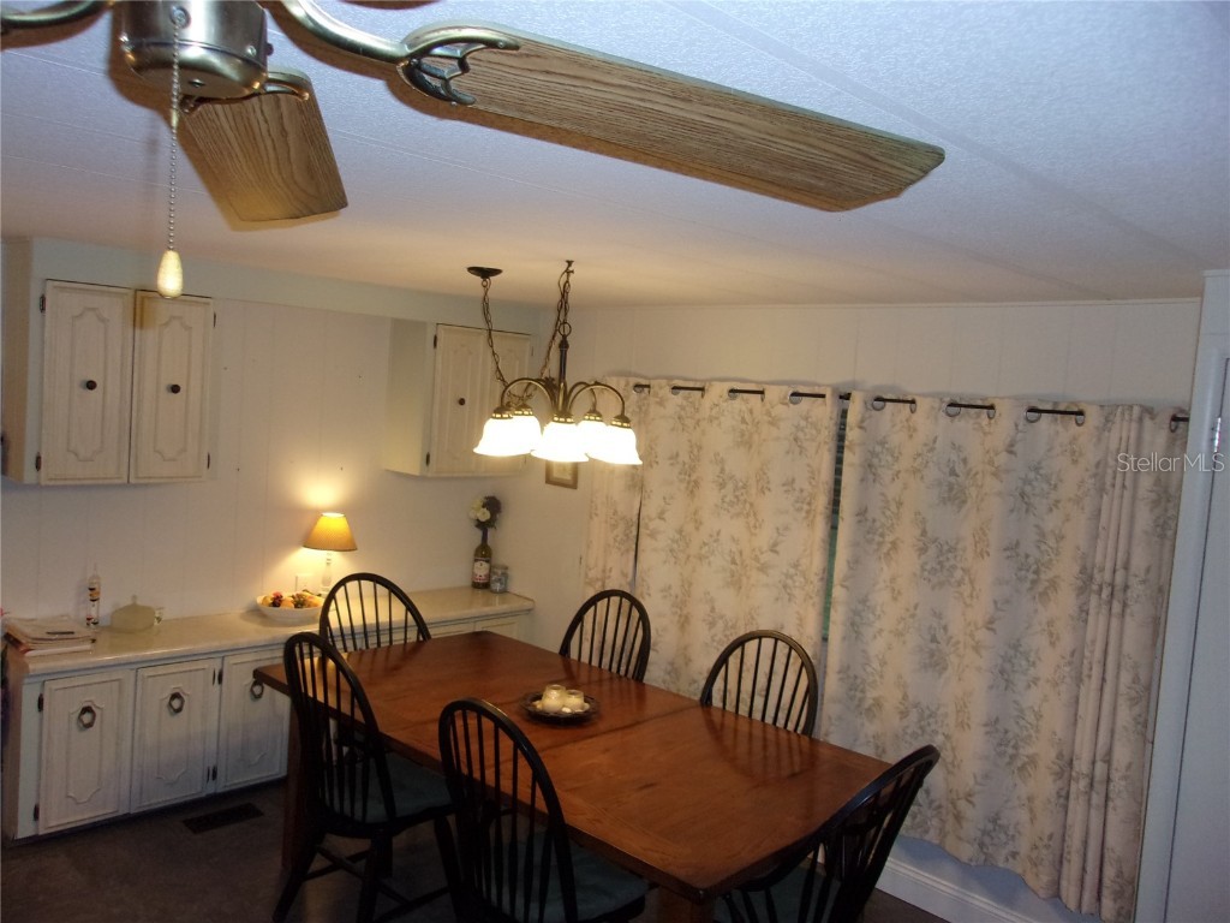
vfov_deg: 51.4
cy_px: 462
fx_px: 959
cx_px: 615
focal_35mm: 27
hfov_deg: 65.3
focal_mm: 4.9
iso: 200
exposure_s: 1/34
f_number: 3
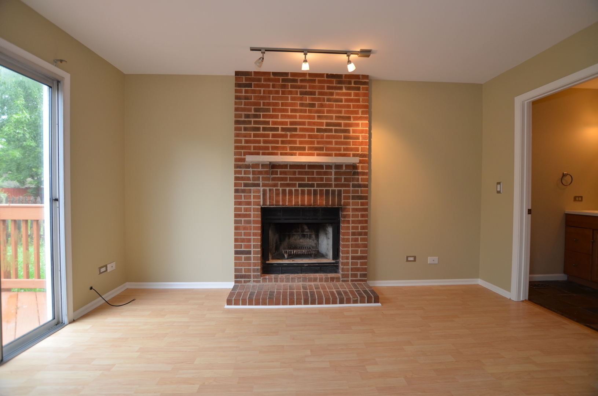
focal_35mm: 15
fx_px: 249
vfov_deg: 77.1
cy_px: 198
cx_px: 299
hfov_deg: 100.5
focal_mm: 10
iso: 400
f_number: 4
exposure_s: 1/60
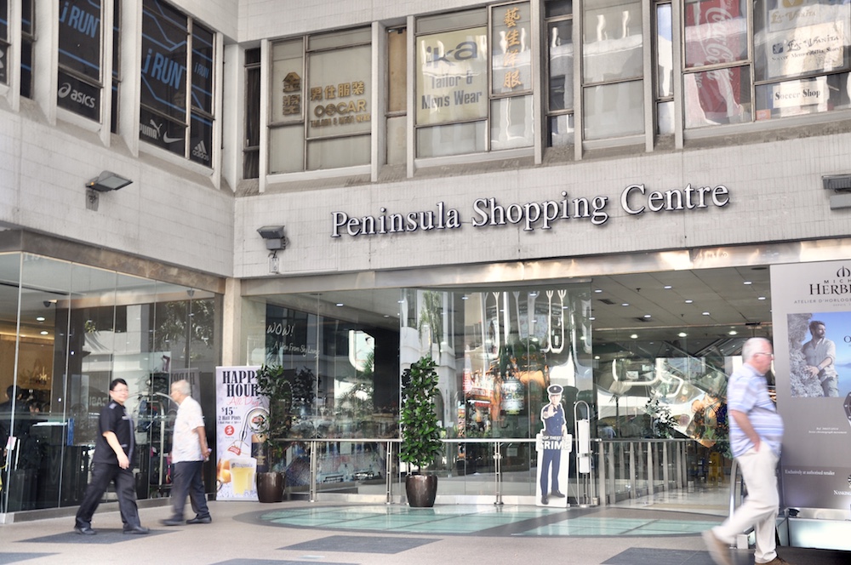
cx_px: 426
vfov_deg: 29.8
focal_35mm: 45
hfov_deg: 43.7
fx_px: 1062
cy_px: 282
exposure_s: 1/30
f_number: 5.6
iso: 280
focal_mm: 30
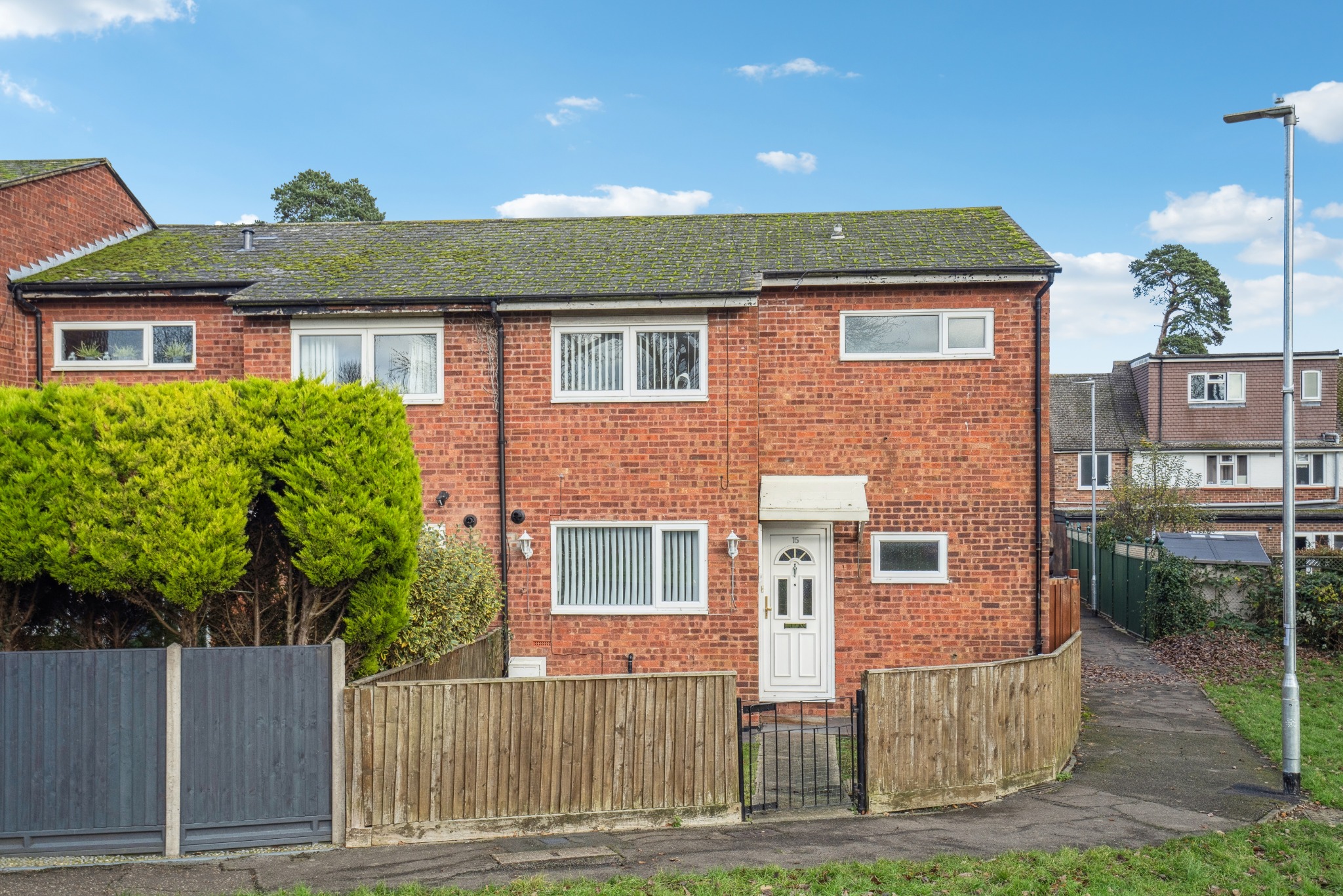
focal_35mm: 35
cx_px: 672
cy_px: 448
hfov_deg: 54.4
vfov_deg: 37.9
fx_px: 1306
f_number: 7.1
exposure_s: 1/500
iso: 640
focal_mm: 35
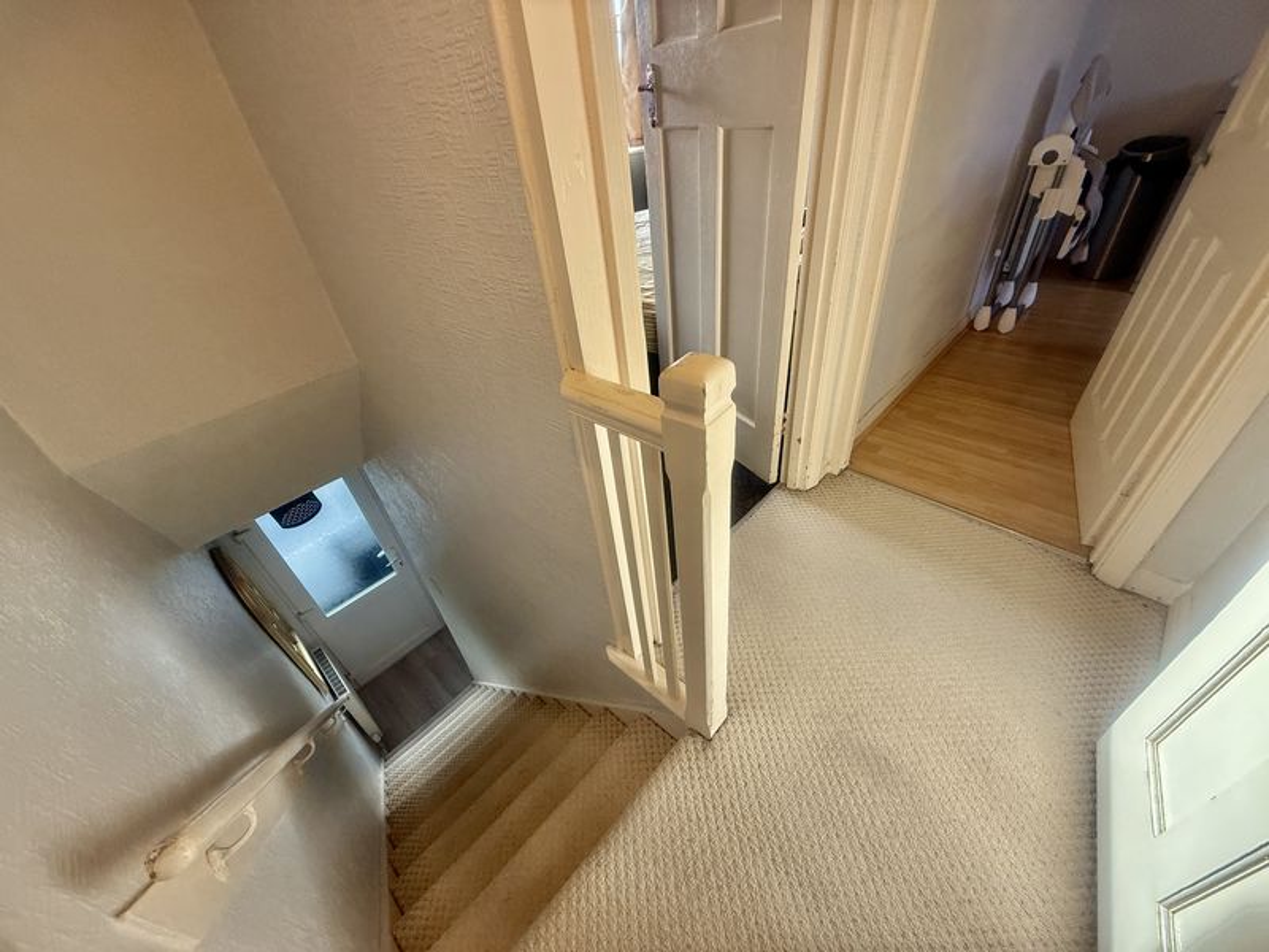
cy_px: 476
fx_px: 513
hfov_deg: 102.1
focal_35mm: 14
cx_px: 634
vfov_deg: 85.7
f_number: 2.2
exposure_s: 1/99
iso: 200
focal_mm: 2.22
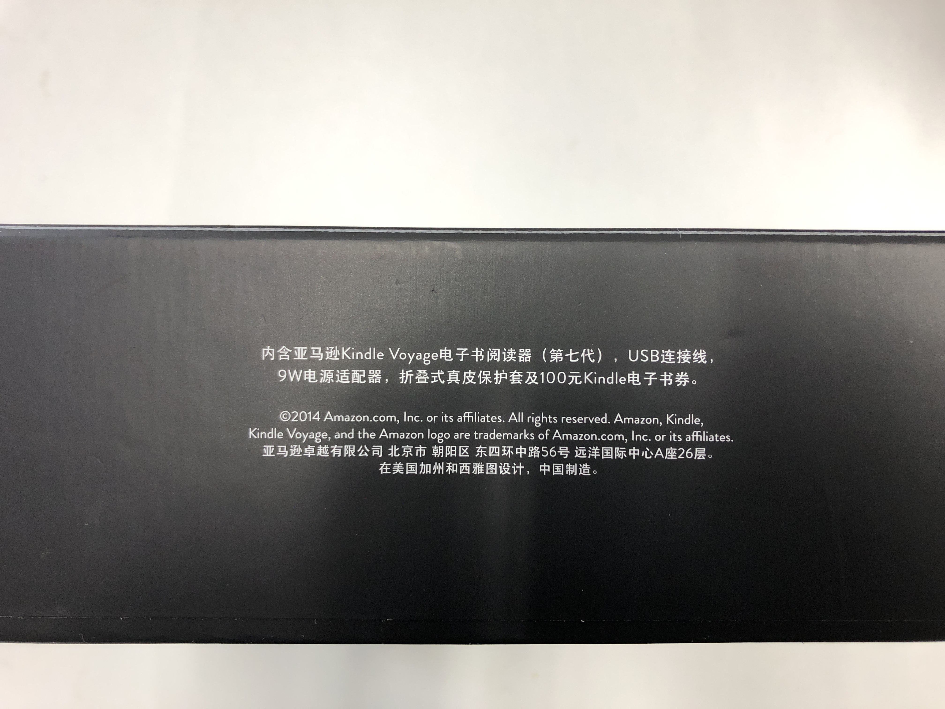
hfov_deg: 63.4
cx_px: 472
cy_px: 354
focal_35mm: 28
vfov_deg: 49.7
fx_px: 764
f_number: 1.8
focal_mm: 4
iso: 40
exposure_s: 1/17
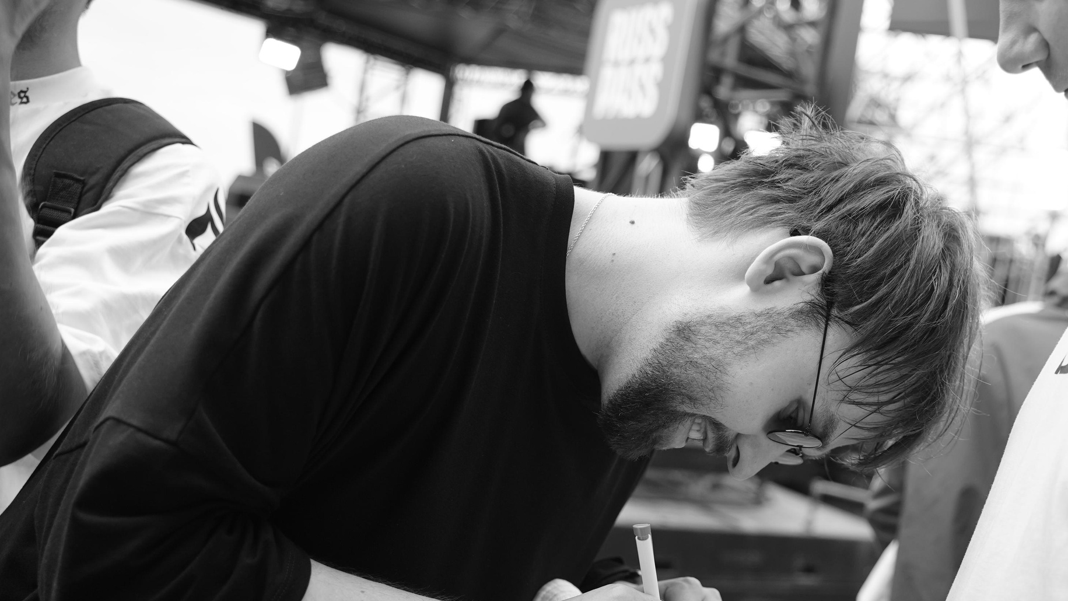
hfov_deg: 48.8
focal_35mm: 41
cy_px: 400
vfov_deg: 28.8
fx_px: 1161
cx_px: 689
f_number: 2.8
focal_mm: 28
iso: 640
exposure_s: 1/160
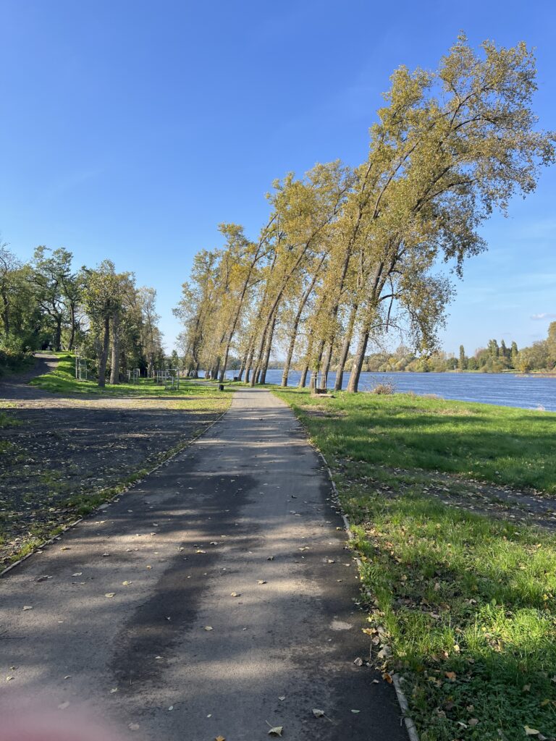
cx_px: 278
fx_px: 557
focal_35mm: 26
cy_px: 370
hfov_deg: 53.1
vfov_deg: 67.3
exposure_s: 1/2008
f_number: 1.5
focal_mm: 5.7
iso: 50
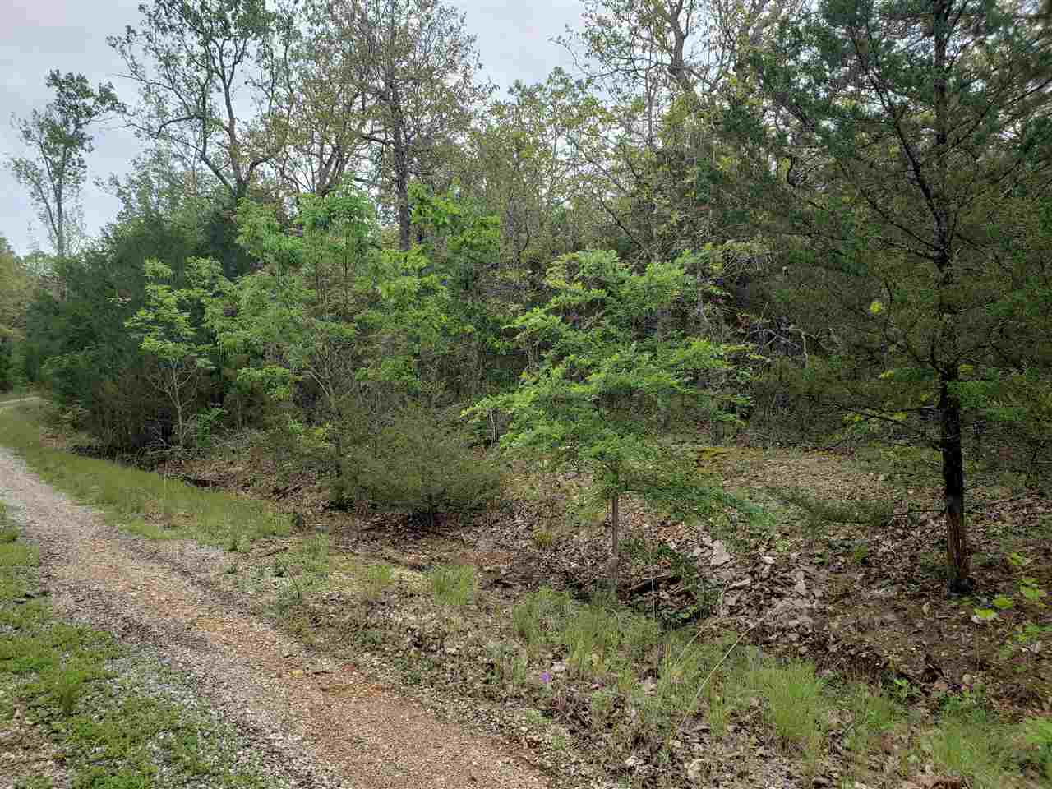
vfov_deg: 53.1
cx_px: 526
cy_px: 394
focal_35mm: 26
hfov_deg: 67.3
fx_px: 790
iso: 50
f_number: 2.4
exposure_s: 1/526
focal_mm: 4.3
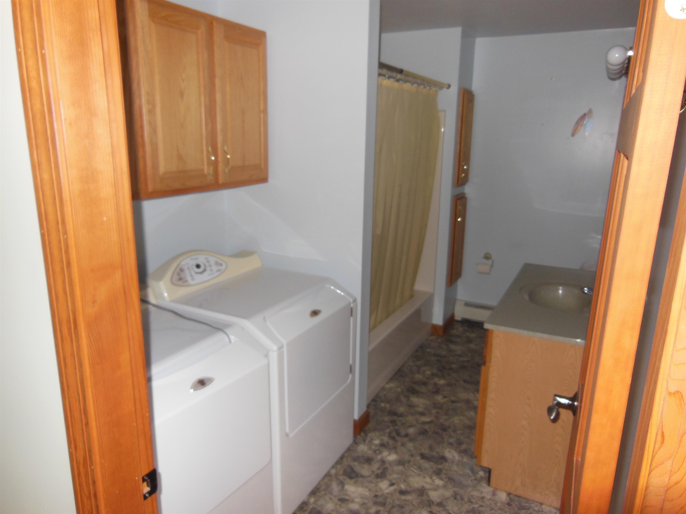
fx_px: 495
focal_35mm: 25
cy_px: 257
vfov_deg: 54.9
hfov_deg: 69.4
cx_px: 343
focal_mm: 4.5
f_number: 3.5
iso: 200
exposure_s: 1/25
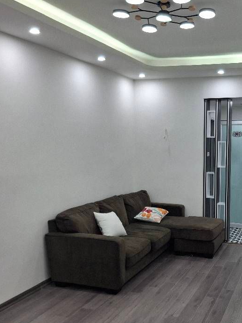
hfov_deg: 36.8
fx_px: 345
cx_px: 207
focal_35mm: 37
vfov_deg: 50.1
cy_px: 164
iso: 64
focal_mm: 4.69
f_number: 1.8
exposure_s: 1/120
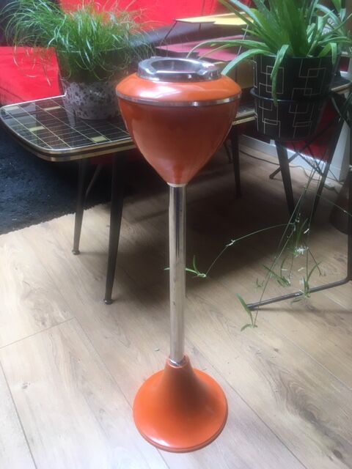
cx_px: 176
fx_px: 393
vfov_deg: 61.7
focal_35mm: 29
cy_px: 234
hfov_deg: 48.2
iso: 40
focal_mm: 4.15
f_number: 2.2
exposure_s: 1/33
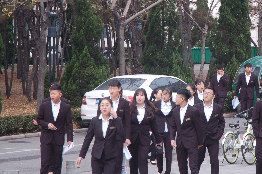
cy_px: 59
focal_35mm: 193
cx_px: 183
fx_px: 1403
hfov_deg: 10.7
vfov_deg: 7.1
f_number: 4.5
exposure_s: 1/200
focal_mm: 70
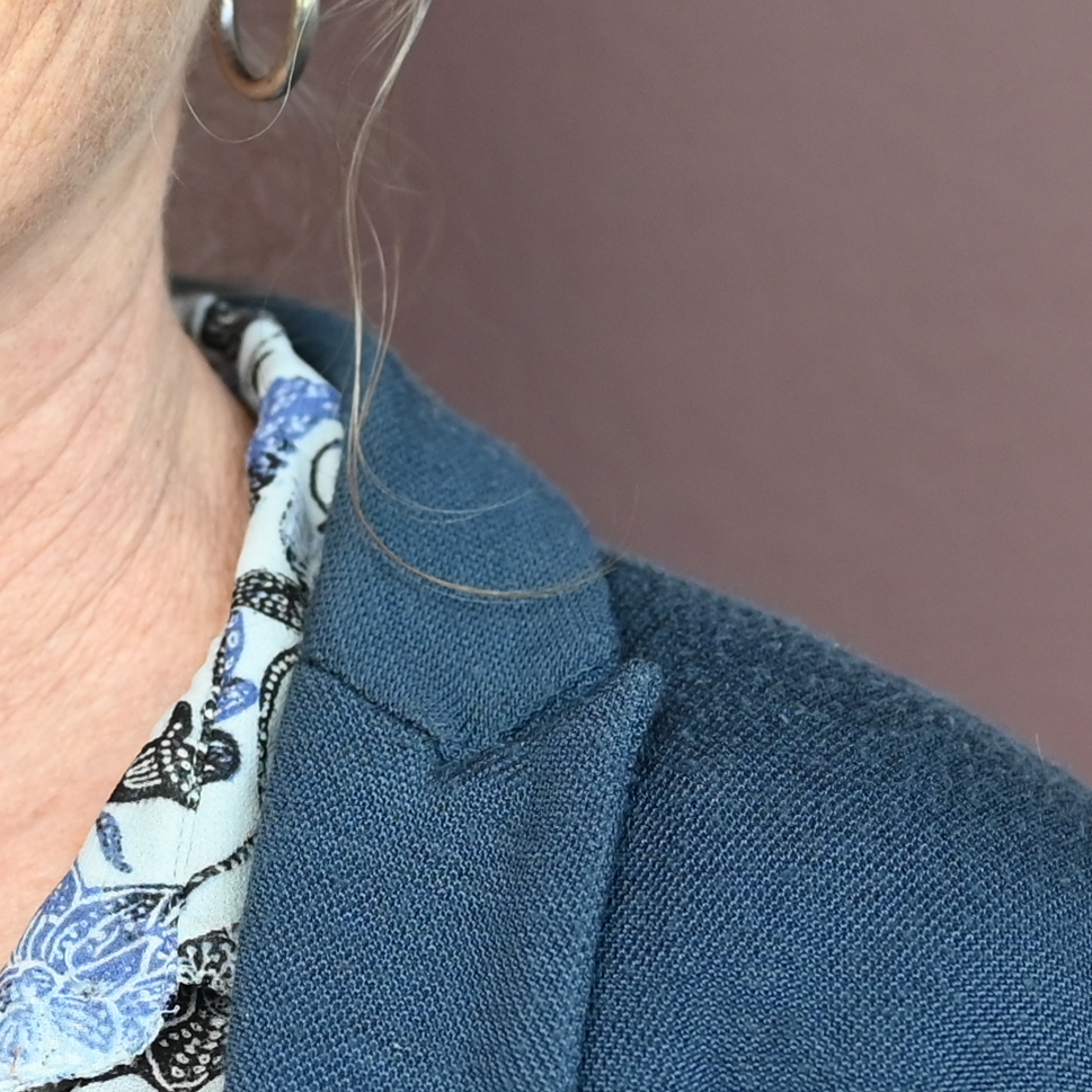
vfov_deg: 6.6
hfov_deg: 6.6
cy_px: 204
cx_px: -300
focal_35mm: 265
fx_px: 9458
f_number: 2.8
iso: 400
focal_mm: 50
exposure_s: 1/250
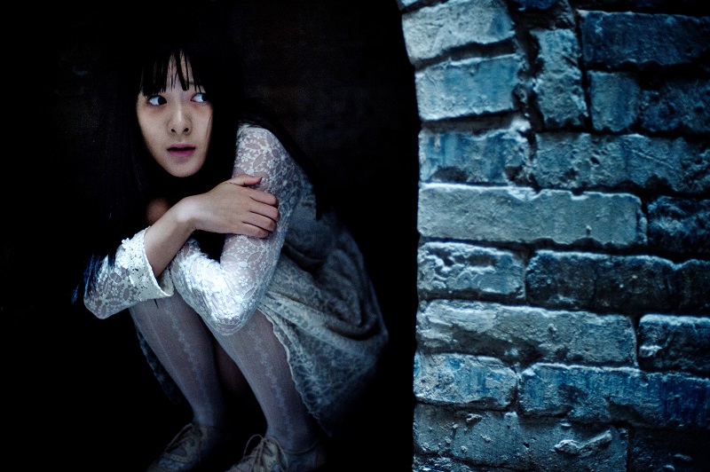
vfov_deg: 26.9
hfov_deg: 39.6
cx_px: 355
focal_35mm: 50
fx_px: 985
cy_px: 236
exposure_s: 1/40
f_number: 1.4
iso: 1600
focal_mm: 50
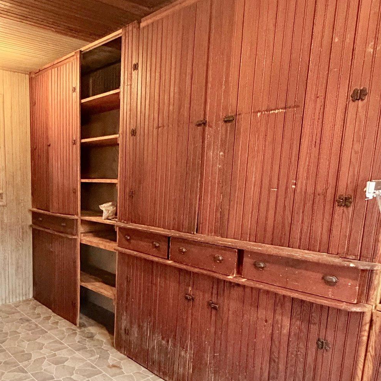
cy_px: 241
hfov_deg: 52.2
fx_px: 361
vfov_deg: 54.9
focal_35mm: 29
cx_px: 79
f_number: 2.2
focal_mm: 2.22
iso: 640
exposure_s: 1/60
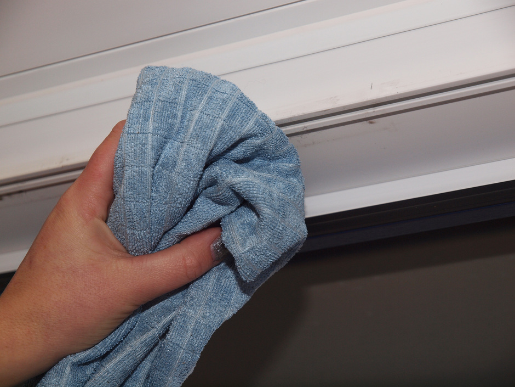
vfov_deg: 15.4
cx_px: 258
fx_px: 1428
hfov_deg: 20.4
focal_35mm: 96
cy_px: 194
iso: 200
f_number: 3.9
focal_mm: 48
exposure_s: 1/100
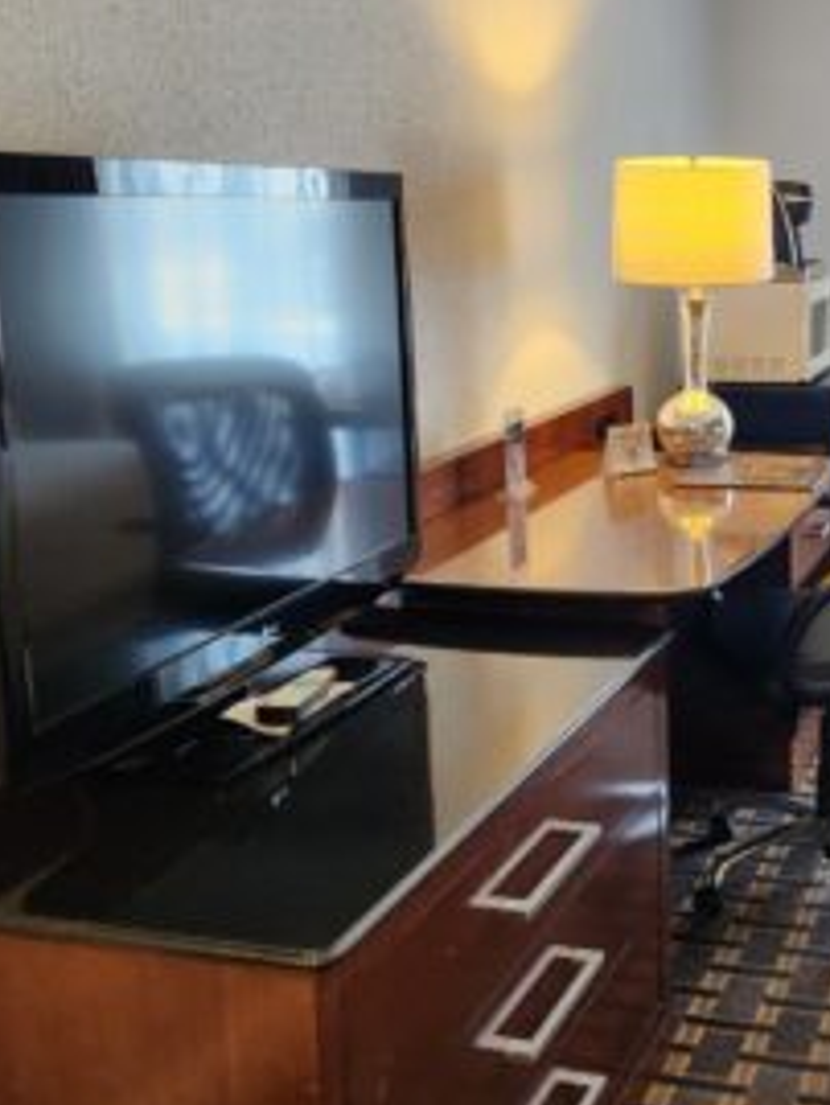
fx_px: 1501
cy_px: 497
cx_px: 684
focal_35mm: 47
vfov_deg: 40.4
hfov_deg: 30.0
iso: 200
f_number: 1.8
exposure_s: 1/120
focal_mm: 5.4
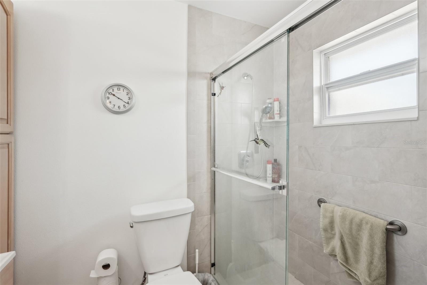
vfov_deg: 73.7
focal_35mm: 16
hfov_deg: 96.7
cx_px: 214
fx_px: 190
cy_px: 142
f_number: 8
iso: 400
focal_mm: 16
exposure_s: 1/15
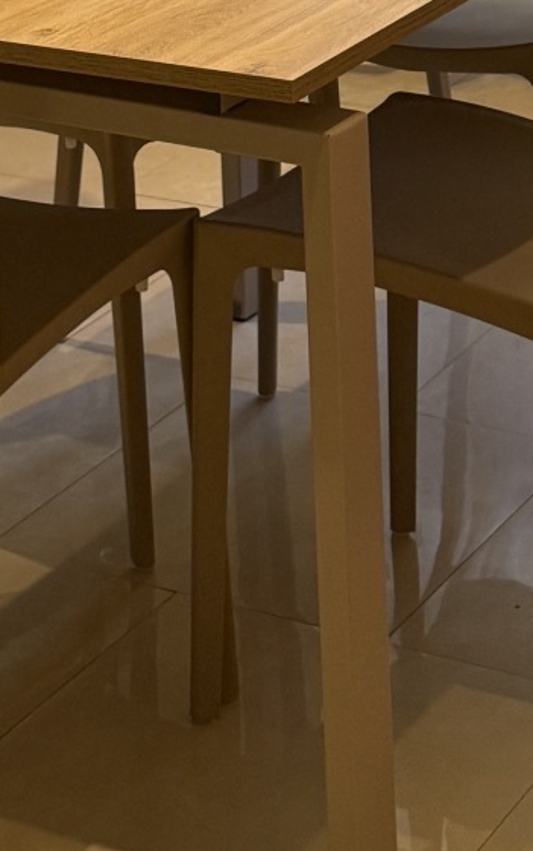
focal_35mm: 116
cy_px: -769
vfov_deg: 15.1
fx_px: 2694
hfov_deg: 11.3
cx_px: 314
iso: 125
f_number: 1.78
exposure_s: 1/50
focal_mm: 6.76
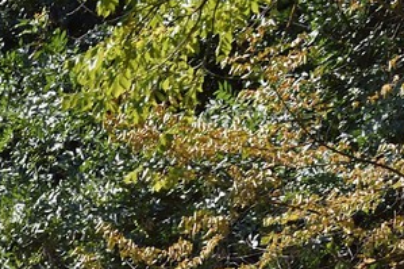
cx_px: -661
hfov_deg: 7.1
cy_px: 580
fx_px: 3006
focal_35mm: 268
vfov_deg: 5.0
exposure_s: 1/400
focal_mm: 50
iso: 400
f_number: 8
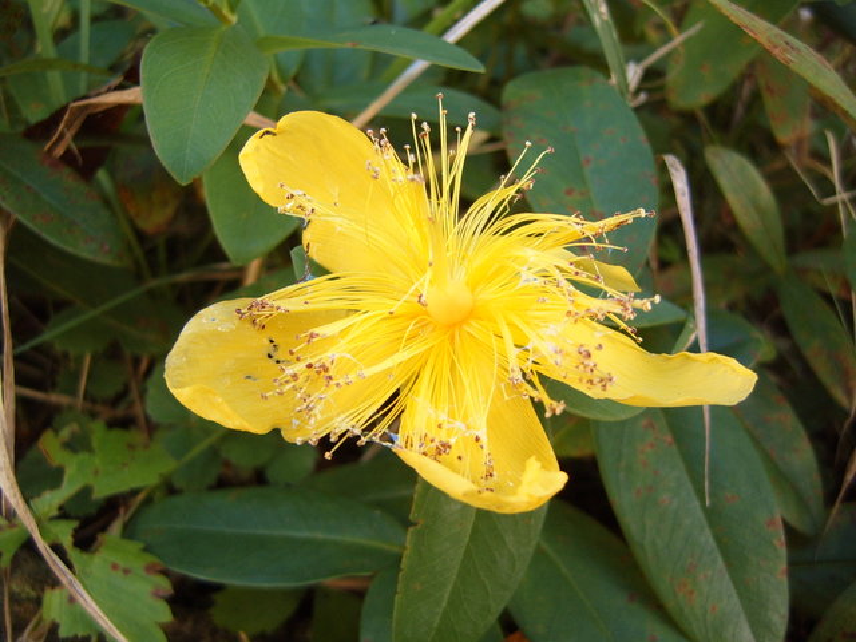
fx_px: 915
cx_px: 428
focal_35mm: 37
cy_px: 321
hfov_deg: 50.1
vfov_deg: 38.7
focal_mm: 6.2
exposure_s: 1/60
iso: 63
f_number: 2.9
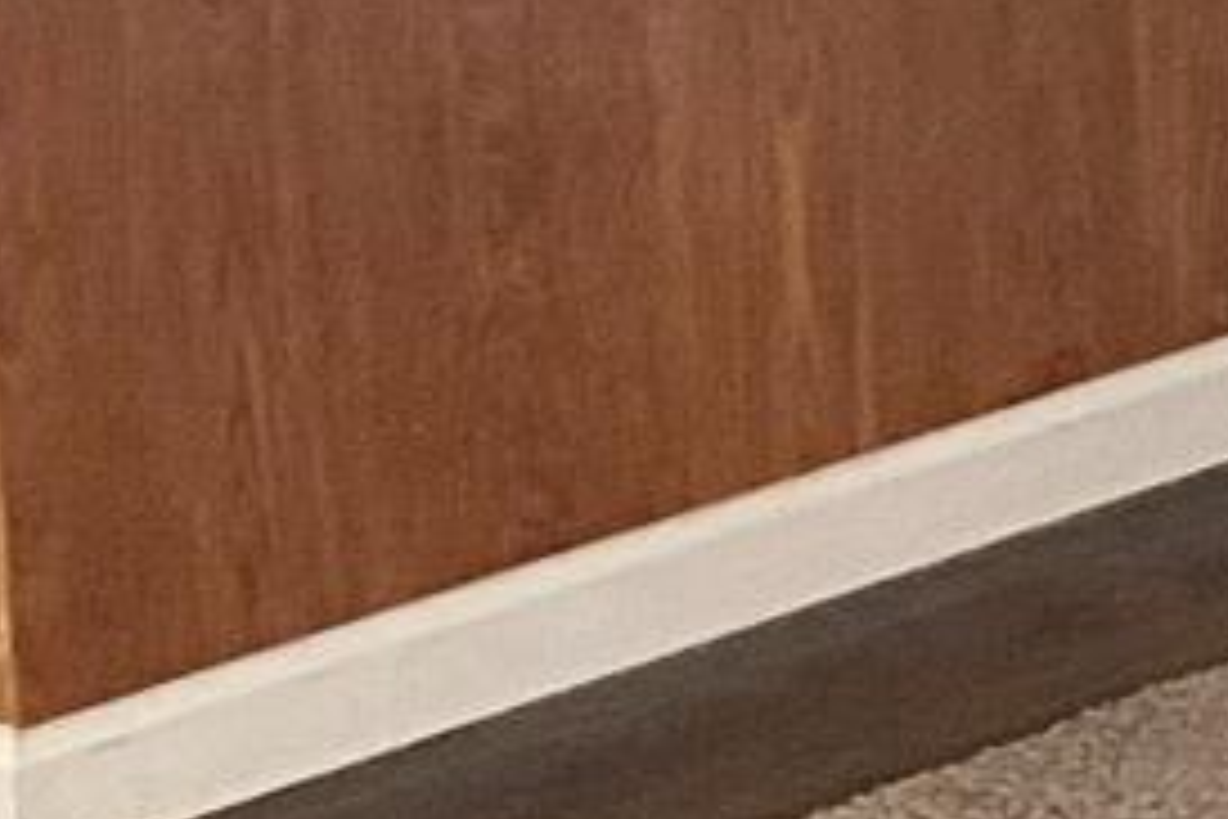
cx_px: 1547
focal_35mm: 203
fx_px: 6924
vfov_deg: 6.7
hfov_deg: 10.0
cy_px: -166
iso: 1000
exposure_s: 1/28
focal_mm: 4.25
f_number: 1.8
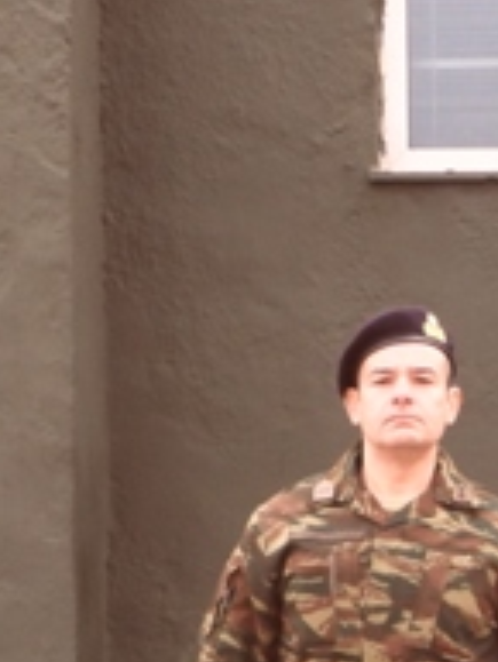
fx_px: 3123
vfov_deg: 12.1
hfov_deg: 8.8
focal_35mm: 163
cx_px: 800
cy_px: 530
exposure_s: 1/125
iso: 100
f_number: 4.5
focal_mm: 6.3
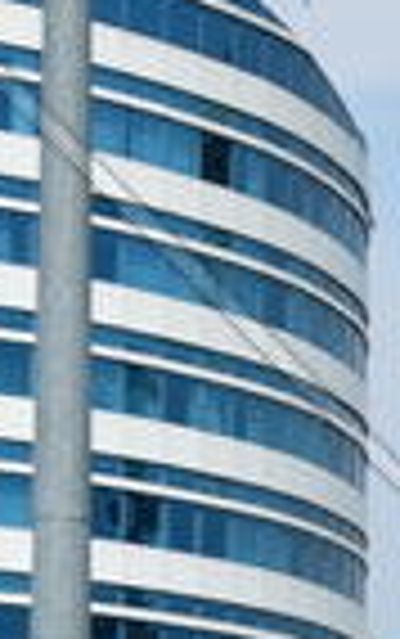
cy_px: 1143
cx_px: 1061
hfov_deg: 5.6
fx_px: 3917
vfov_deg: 8.9
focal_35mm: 225
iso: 100
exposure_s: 1/250
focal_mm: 24
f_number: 9
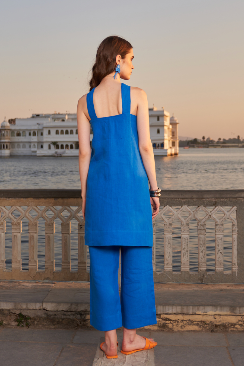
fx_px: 397
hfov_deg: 34.2
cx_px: 122
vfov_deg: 49.6
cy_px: 183
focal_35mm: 39
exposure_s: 1/320
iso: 64
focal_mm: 26
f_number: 2.8
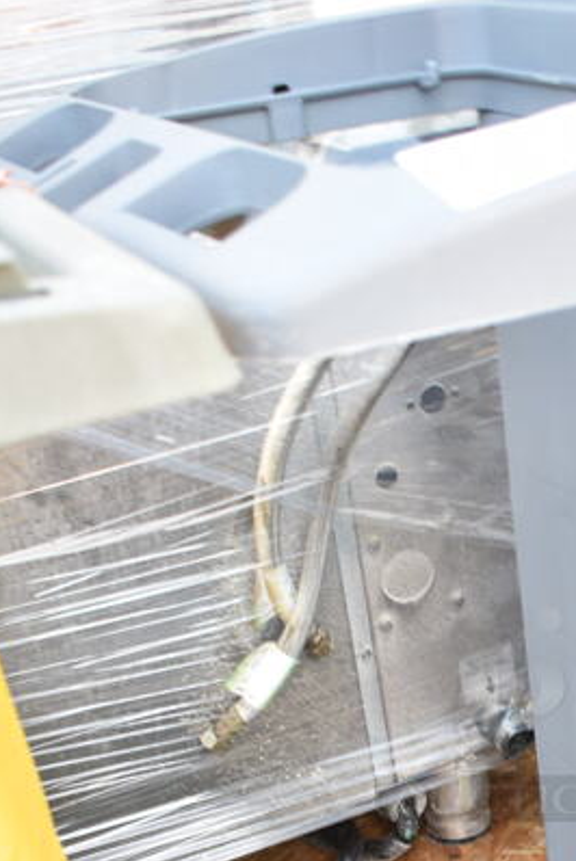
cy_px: 708
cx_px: 617
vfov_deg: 31.4
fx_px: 1485
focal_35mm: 62
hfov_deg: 21.0
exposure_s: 1/30
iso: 180
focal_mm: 18
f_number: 3.5
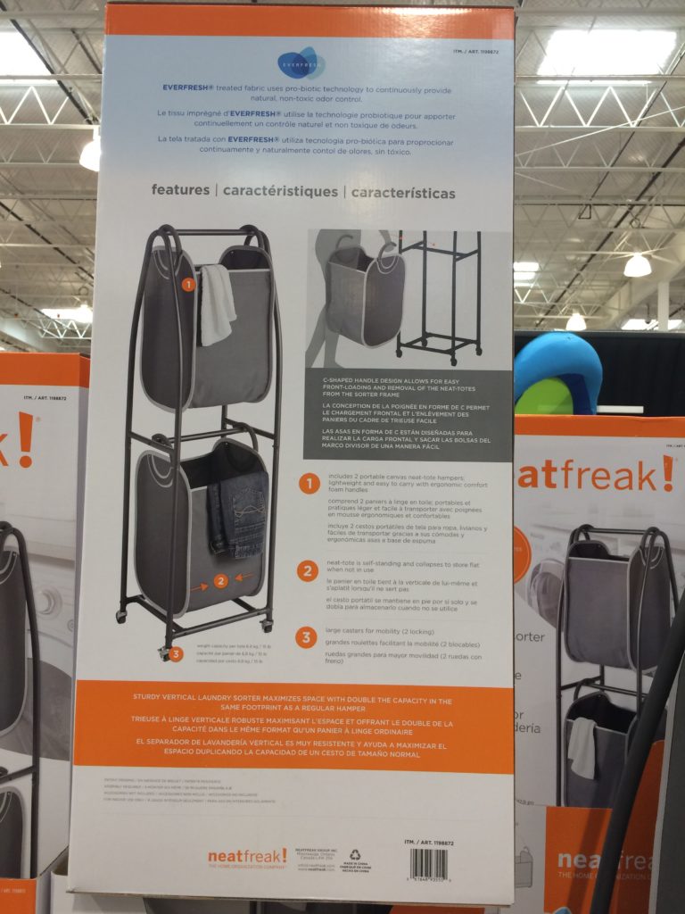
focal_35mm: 29
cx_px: 342
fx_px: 765
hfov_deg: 48.2
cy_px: 457
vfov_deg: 61.7
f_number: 2.2
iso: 64
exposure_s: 1/30
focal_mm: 4.15
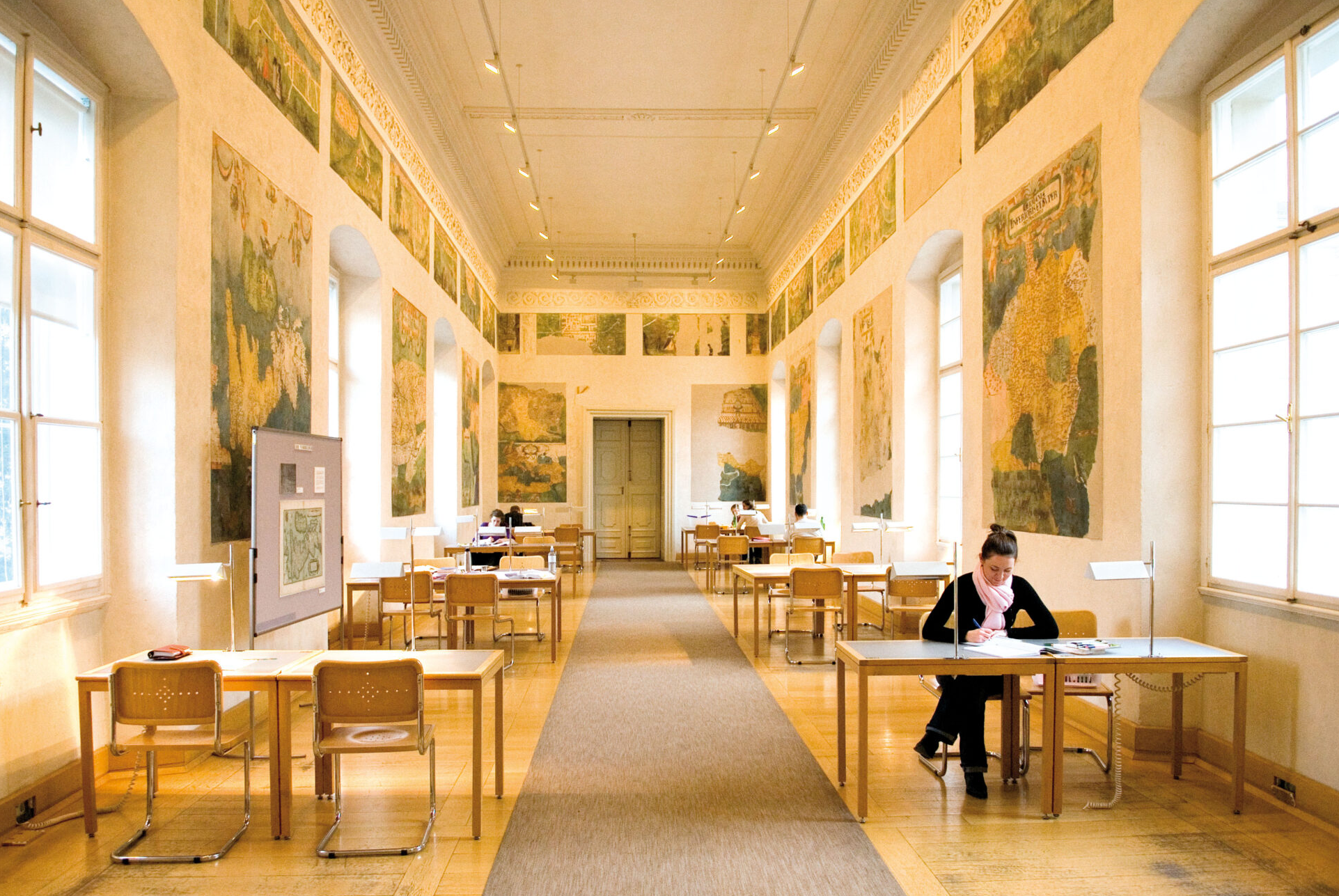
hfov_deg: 68.3
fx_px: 988
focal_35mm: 27
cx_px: 672
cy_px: 457
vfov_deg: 48.8
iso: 200
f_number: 2.8
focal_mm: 17
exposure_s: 1/90
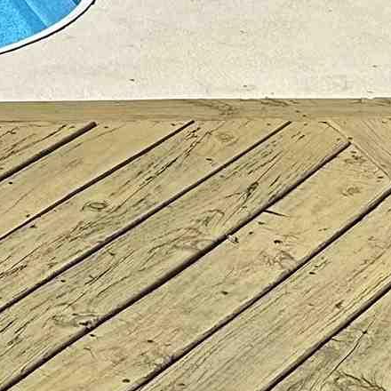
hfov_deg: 9.8
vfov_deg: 10.3
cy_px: -526
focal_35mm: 148
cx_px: -656
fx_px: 1891
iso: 80
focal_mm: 6.86
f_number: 1.78
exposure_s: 1/6211
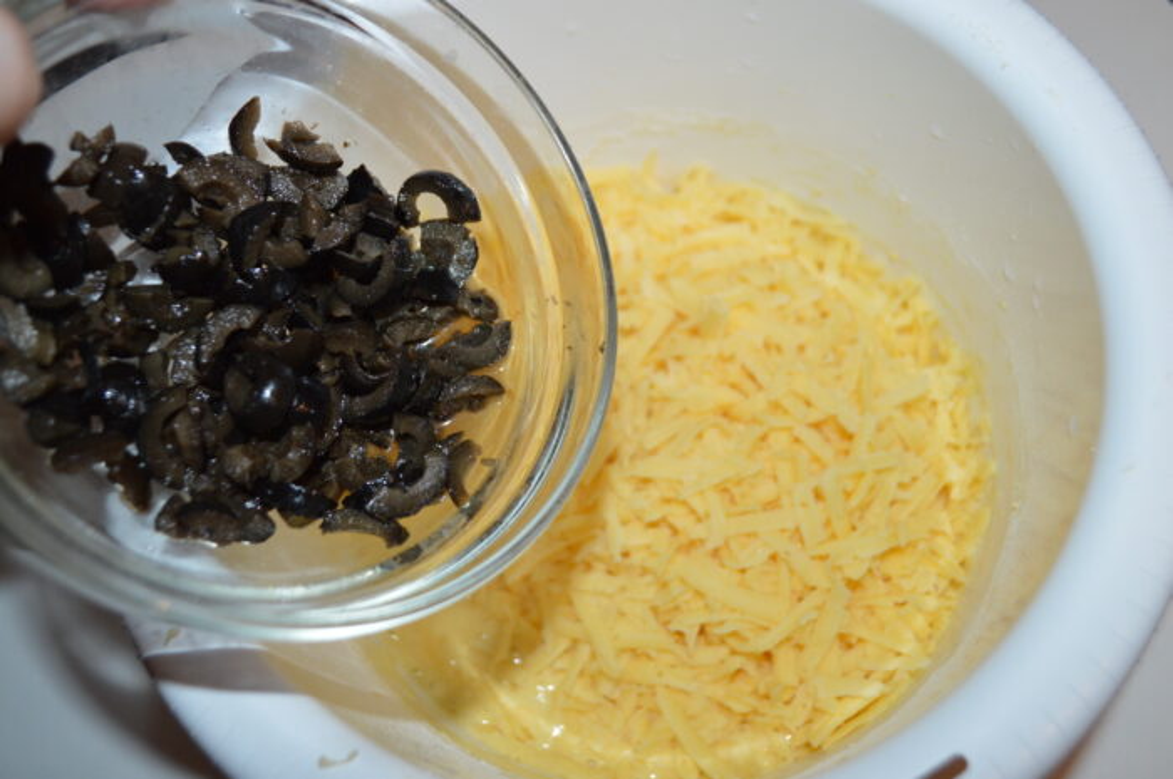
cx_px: 586
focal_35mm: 36
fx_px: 1172
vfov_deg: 36.8
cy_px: 390
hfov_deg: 53.2
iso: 720
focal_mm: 24
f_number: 4
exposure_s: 1/60
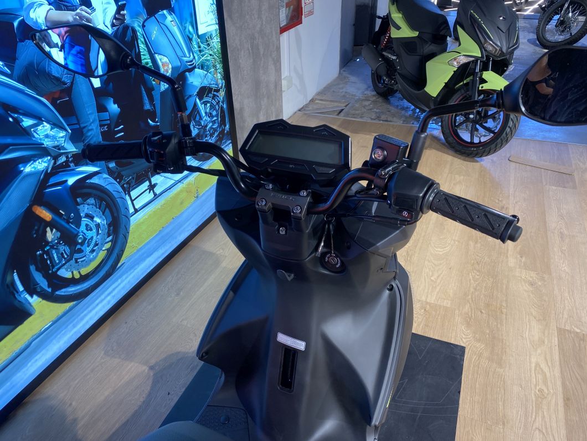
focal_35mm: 26
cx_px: 294
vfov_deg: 53.1
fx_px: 441
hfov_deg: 67.3
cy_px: 220
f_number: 1.8
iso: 80
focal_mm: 4.25
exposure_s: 1/100
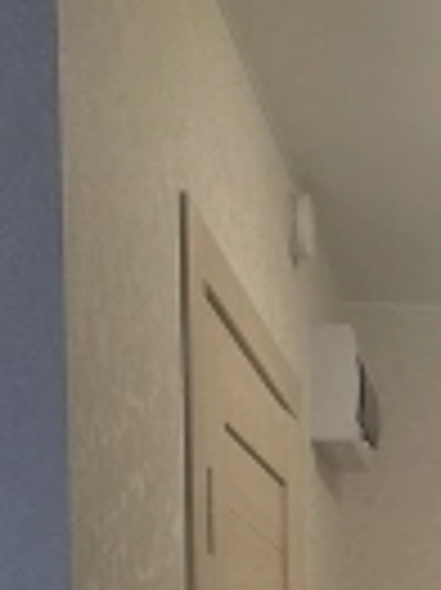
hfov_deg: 15.6
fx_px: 1463
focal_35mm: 86
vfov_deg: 19.2
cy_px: 941
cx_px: 682
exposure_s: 1/50
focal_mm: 5.89
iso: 520
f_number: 1.89
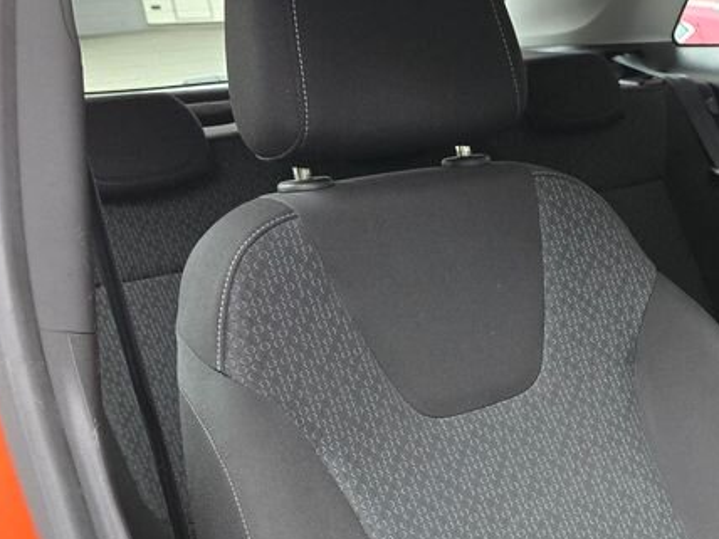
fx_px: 1142
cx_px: 806
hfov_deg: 30.8
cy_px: 442
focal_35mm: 55
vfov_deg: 26.0
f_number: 1.7
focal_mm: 6.3
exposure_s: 1/100
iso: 800
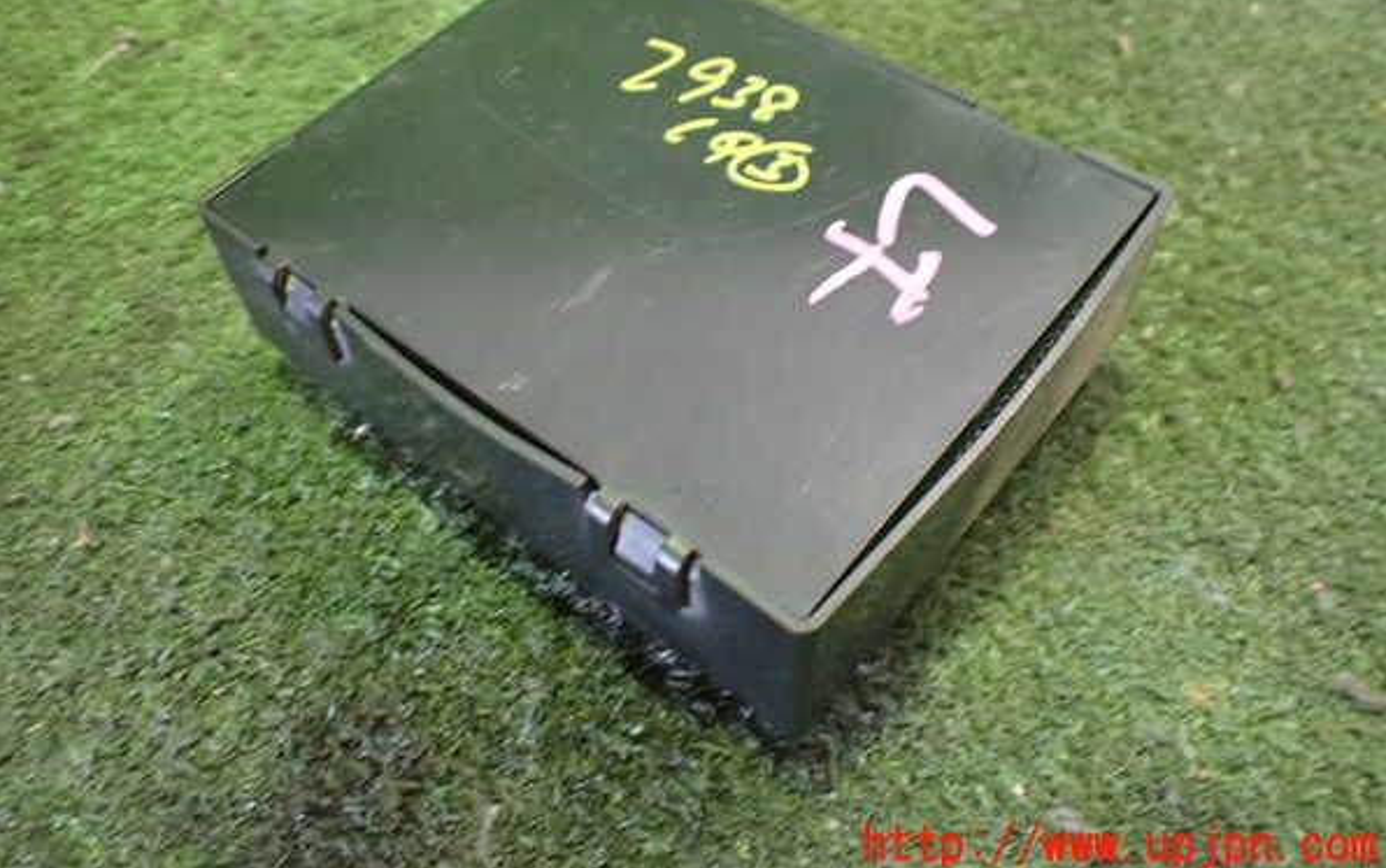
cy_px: 351
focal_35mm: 32
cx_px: 691
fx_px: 1209
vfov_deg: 39.3
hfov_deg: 59.6
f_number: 2.3
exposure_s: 1/30
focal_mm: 5.4
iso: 1250
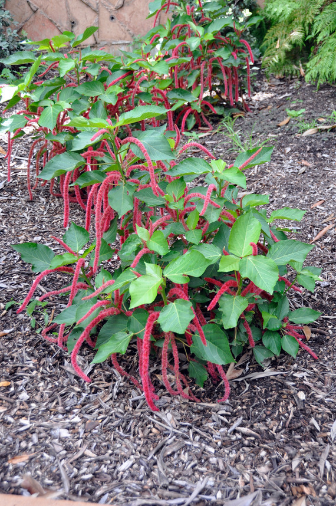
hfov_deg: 28.0
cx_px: 168
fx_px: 674
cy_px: 253
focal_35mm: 48
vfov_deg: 41.2
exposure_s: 1/80
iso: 400
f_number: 4.5
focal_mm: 32
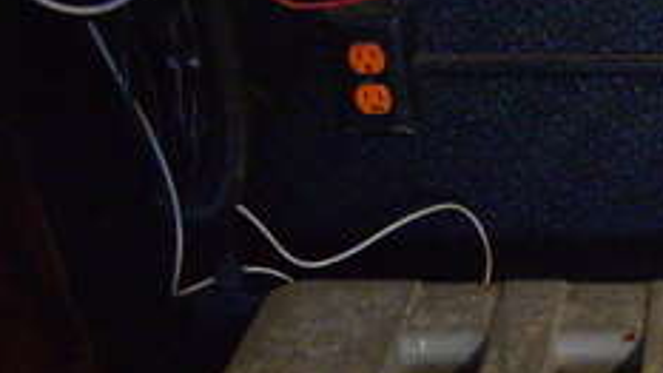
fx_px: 1301
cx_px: 774
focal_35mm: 74
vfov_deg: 15.1
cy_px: 558
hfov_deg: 25.9
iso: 12800
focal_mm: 18
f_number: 3.5
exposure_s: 1/15
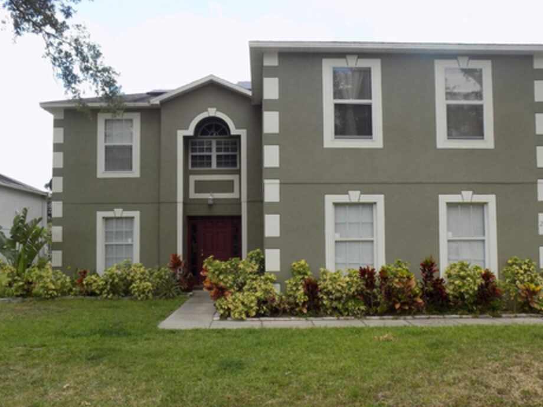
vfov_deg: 44.1
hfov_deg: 56.8
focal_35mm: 32
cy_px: 225
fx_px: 502
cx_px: 269
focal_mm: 4
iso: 80
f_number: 3.1
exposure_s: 1/400
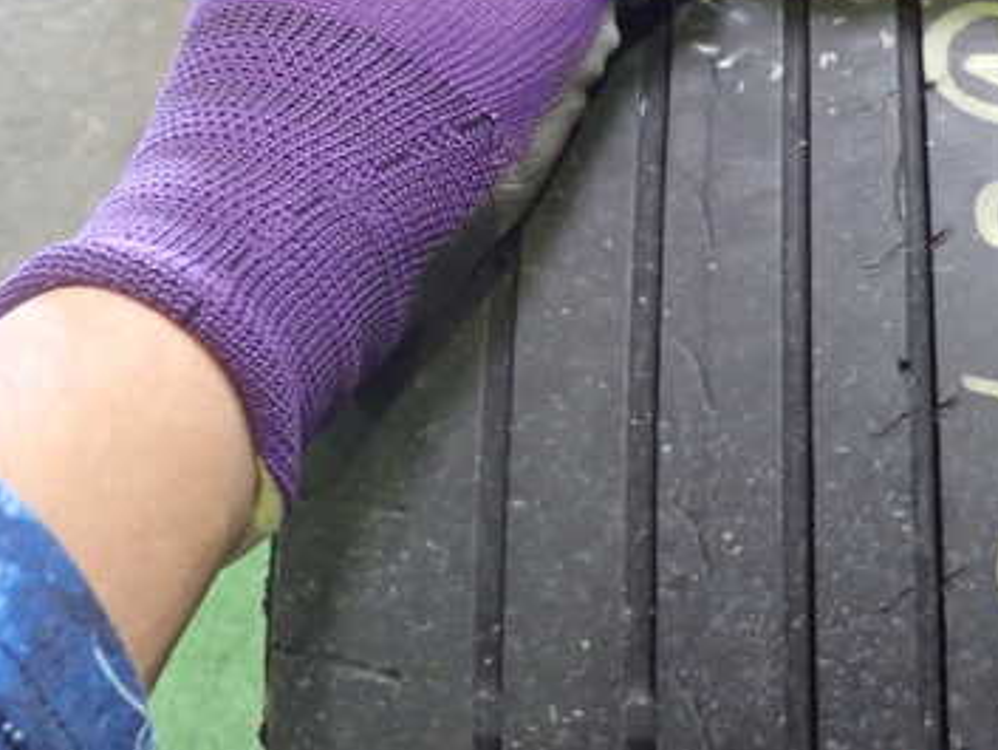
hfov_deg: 37.0
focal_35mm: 51
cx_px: 687
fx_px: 1471
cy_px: 187
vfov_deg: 28.2
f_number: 2.3
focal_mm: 5.4
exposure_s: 1/30
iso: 640
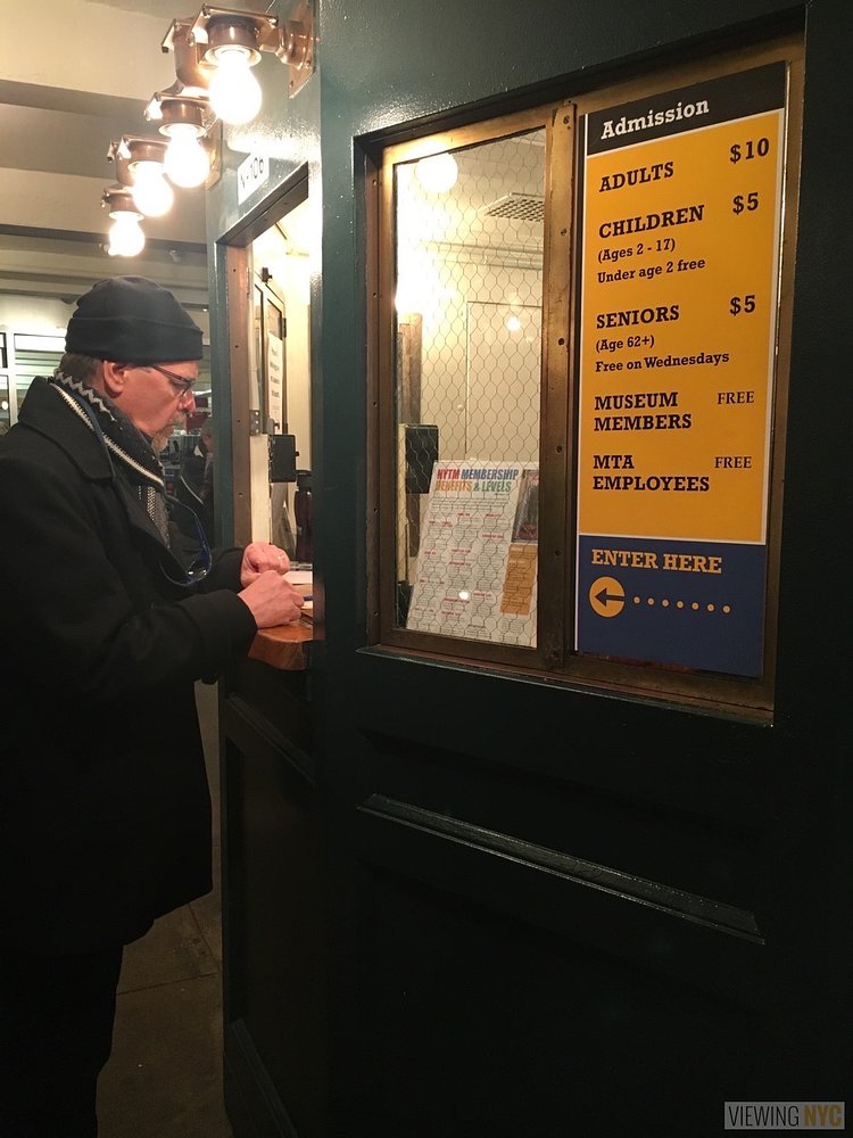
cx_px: 426
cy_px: 569
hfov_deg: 48.2
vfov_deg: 61.7
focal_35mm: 29
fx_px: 953
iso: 125
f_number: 2.2
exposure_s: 1/30
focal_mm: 4.15
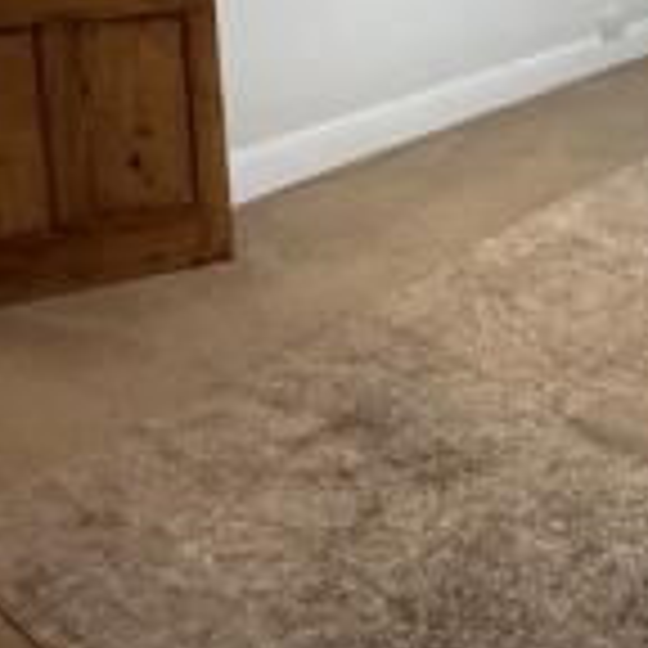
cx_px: 587
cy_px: -38
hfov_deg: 32.3
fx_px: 1059
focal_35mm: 50
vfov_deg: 30.9
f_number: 2.2
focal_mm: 2.22
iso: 500
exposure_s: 1/50
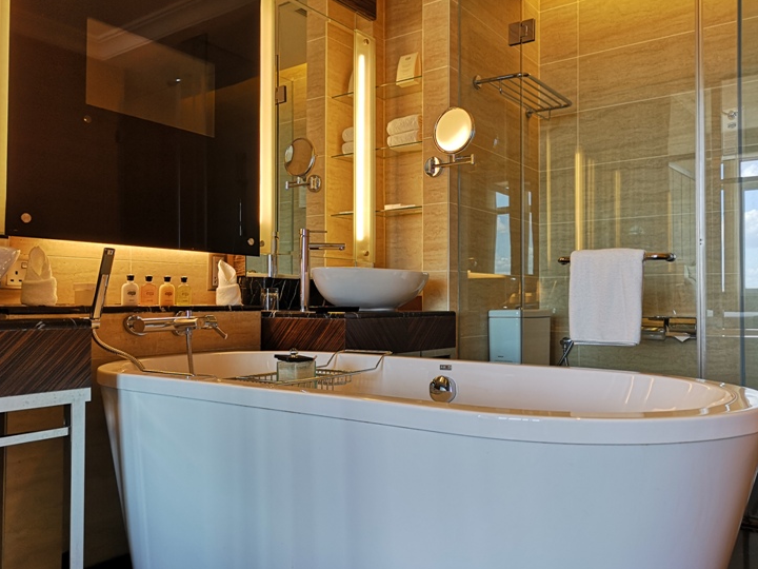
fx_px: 657
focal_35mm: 30
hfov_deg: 59.9
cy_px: 284
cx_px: 395
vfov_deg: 46.8
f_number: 1.8
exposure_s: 1/100
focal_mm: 3.95
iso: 64
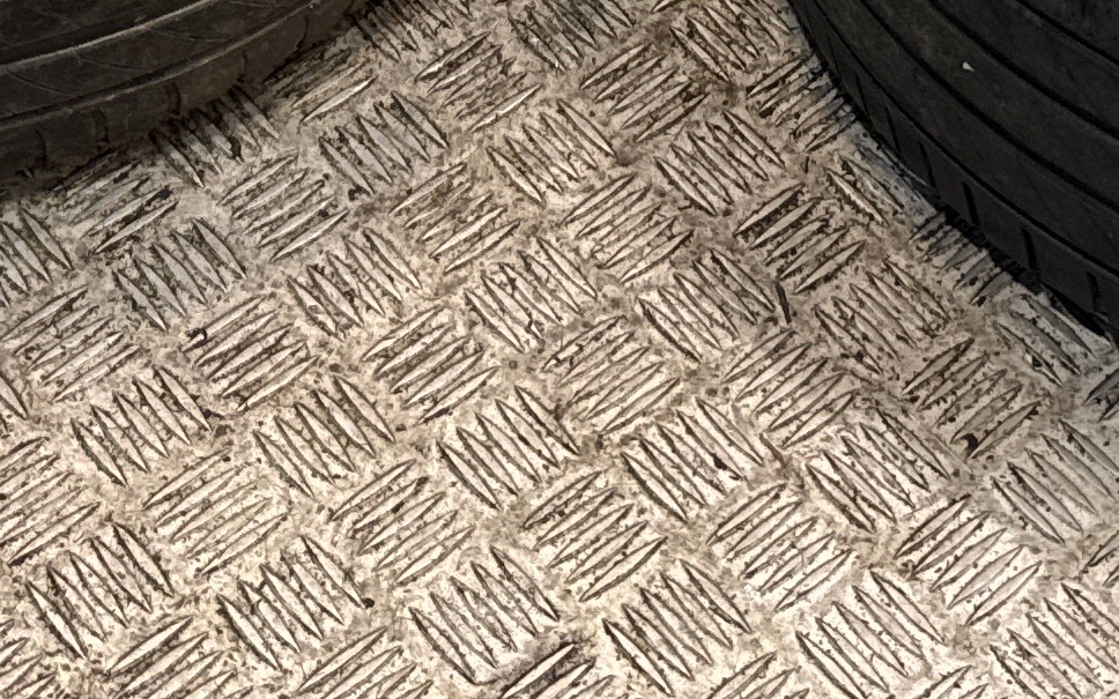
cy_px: -988
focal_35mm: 106
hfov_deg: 19.5
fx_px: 3233
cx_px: 818
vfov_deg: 10.6
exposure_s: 1/100
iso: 100
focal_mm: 6.76
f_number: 1.78
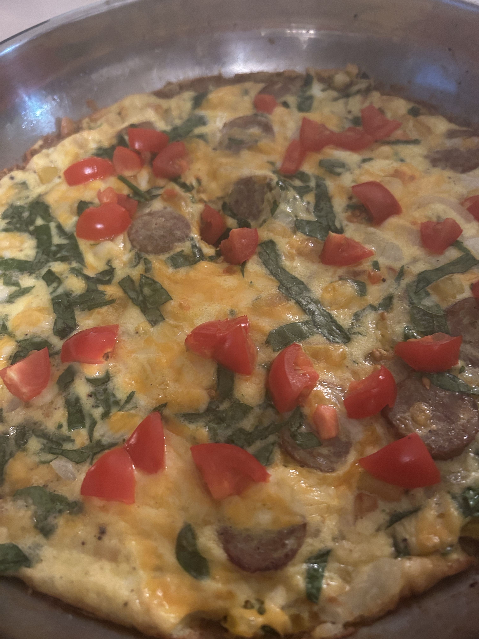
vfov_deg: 67.3
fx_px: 480
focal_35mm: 26
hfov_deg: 53.1
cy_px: 320
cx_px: 240
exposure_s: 1/40
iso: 640
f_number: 1.5
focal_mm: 5.7
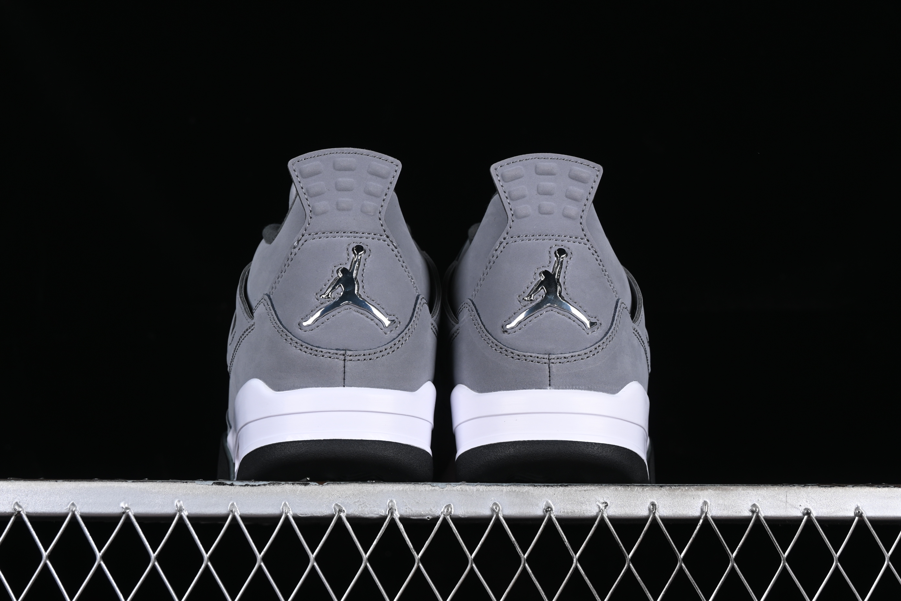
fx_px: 1877
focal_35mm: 75
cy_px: 300
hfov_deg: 27.0
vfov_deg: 18.2
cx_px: 450
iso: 160
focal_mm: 50
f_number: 8
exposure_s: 1/60
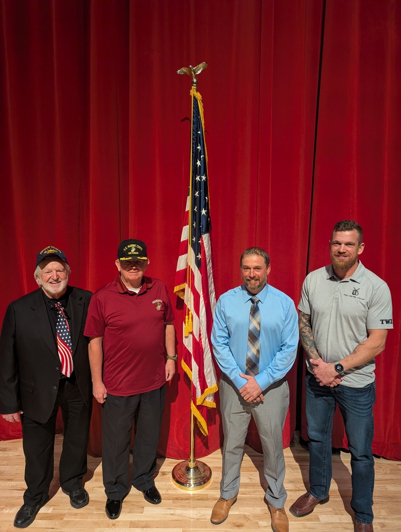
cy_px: 266
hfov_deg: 56.9
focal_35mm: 24
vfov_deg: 71.5
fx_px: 370
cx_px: 200
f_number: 1.68
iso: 790
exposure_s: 1/120
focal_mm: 6.9
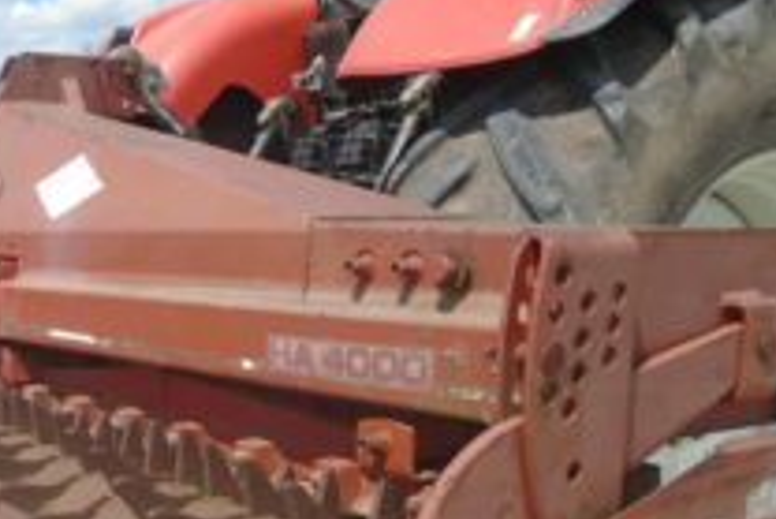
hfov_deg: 36.4
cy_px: 459
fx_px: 1122
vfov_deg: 25.3
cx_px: 119
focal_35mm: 52
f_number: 8
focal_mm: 4.6
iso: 100
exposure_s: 1/160
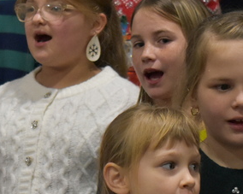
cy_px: 179
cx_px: -9
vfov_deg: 7.2
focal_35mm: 213
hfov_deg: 9.0
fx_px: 1531
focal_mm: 42
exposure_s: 1/125
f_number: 5
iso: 2800
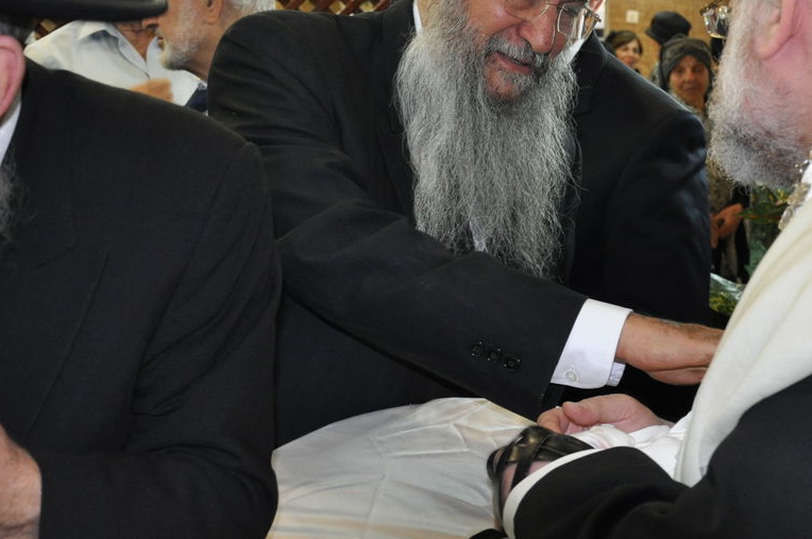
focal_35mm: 66
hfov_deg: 30.4
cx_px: 527
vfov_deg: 20.3
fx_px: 1486
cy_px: 89
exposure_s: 1/60
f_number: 3.8
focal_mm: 24
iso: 800
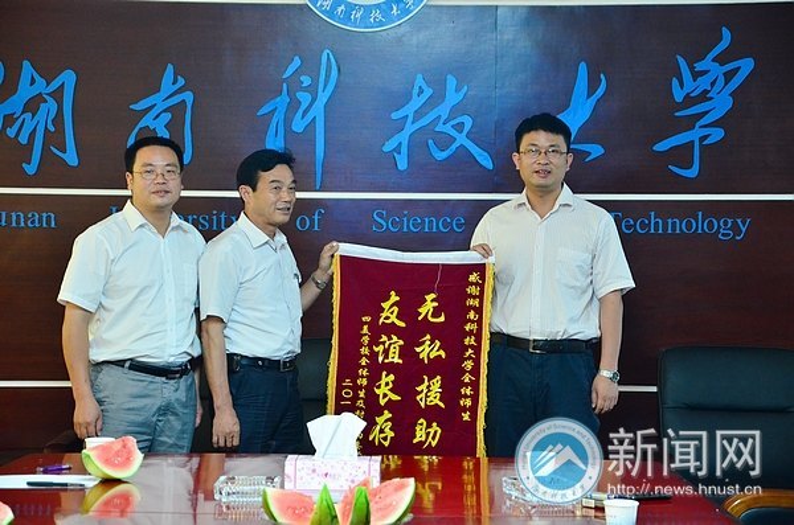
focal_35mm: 112
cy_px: 262
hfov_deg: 18.2
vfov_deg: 12.1
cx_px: 397
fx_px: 2475
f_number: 5.3
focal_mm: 75
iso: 2000
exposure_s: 1/30
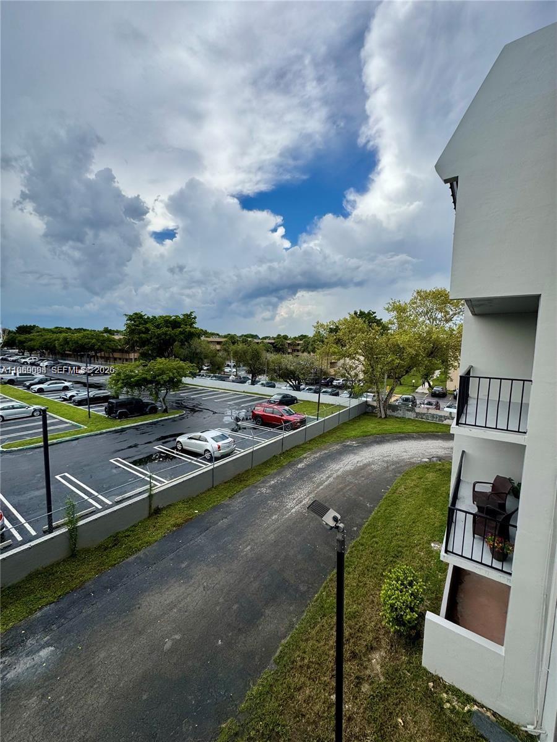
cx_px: 278
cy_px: 371
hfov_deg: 85.7
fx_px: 300
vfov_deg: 102.1
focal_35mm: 14
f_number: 2.2
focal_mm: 2.22
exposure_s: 1/1536
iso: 40
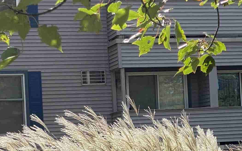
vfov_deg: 8.0
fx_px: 1068
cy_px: 157
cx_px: 222
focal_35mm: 162
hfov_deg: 12.8
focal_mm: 6
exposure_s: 1/872
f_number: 2
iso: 20
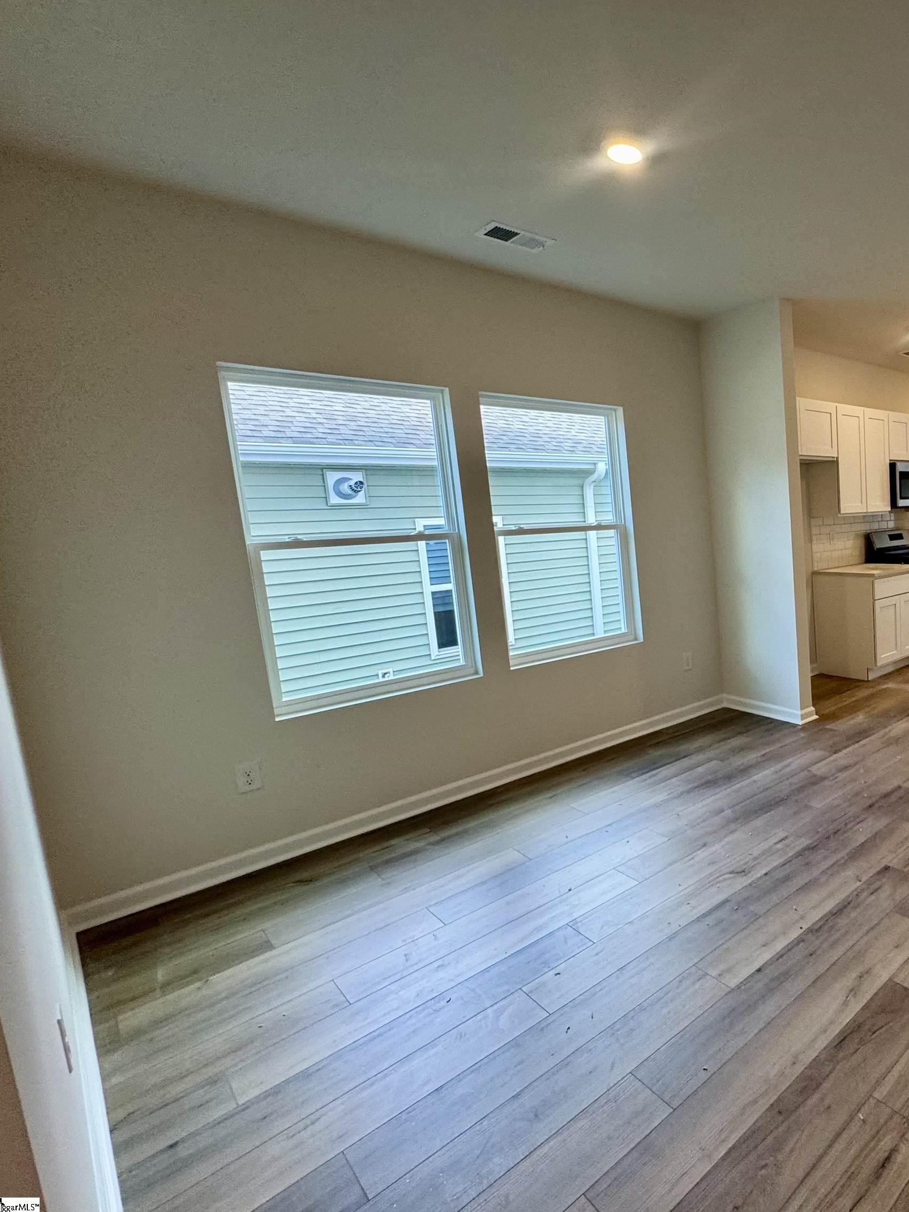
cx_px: 813
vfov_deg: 84.7
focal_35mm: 19
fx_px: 665
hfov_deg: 58.9
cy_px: 597
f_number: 2.2
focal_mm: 2.22
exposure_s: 1/120
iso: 125
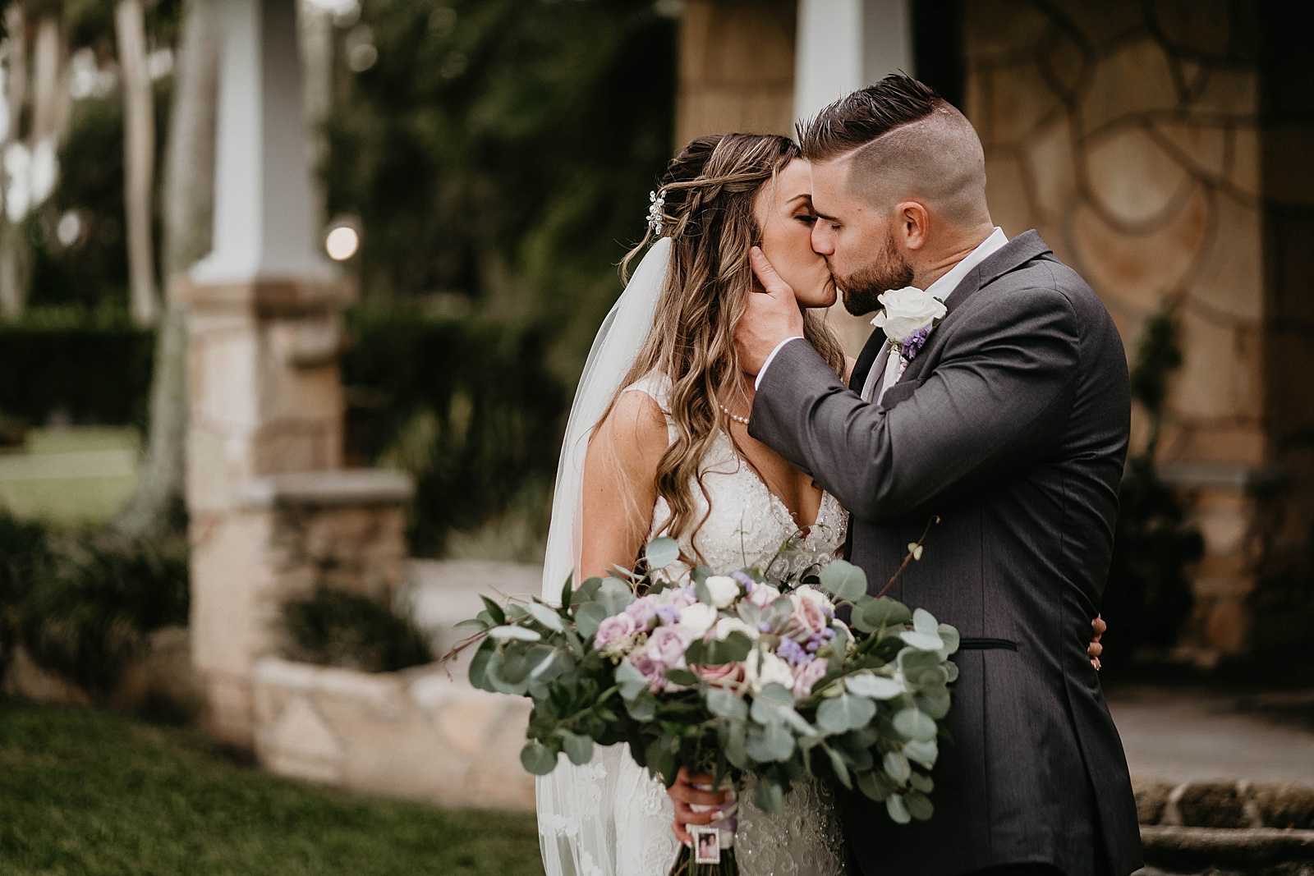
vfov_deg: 16.1
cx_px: 657
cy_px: 438
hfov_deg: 23.9
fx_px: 3103
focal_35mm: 85
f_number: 1.8
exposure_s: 1/200
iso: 320
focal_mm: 85
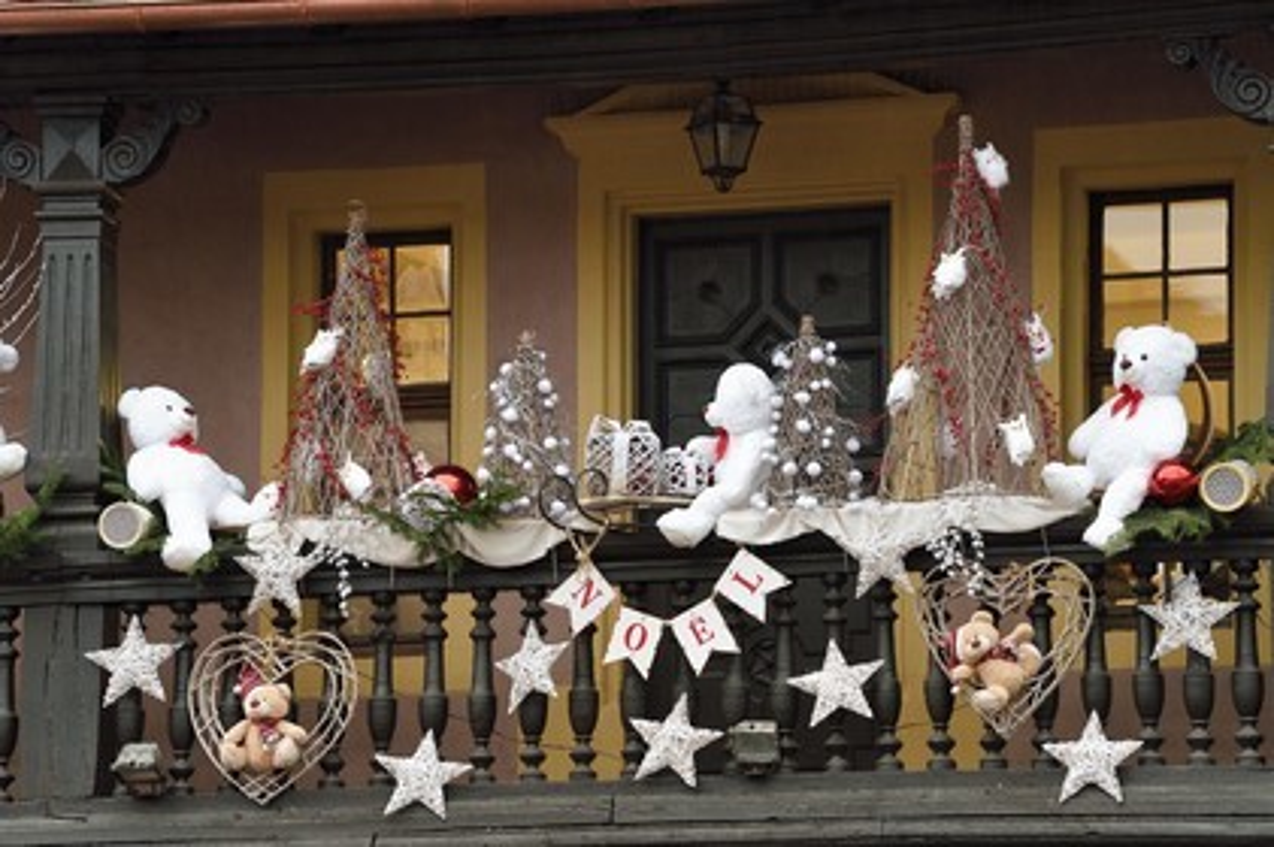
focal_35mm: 200
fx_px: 7072
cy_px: 424
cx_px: 637
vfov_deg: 6.9
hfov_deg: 10.3
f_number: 5.6
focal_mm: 200
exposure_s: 1/60
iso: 800
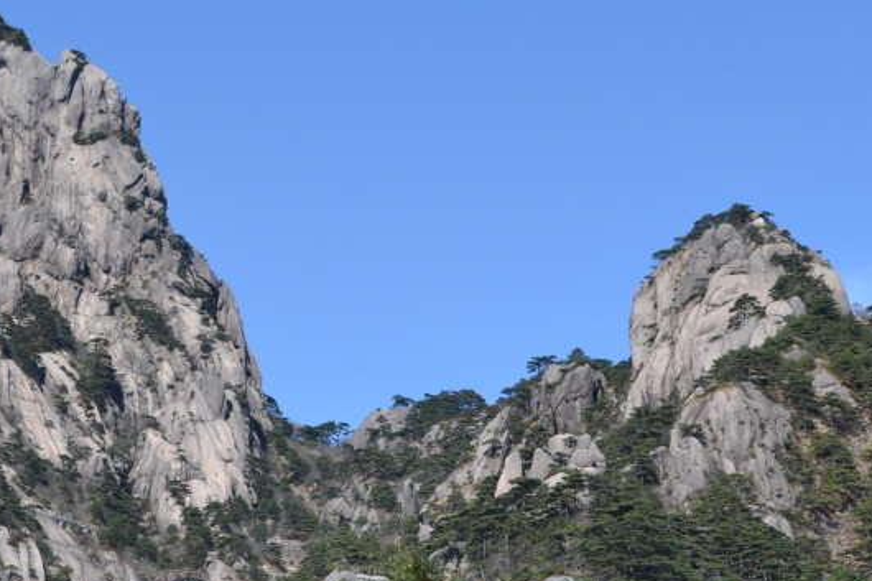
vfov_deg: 11.8
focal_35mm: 116
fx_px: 2809
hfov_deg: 17.6
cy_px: 455
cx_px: 433
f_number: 8
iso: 100
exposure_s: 1/125
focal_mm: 40
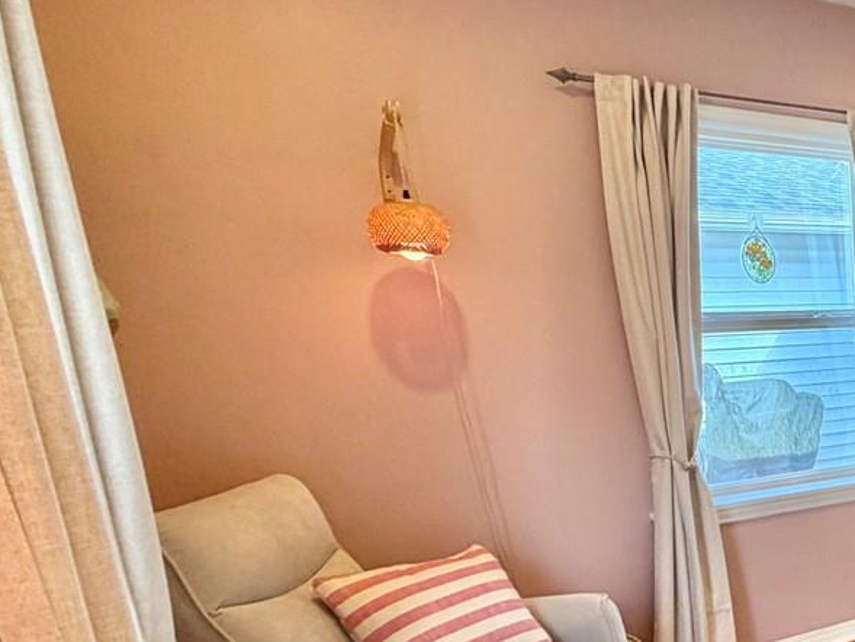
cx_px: 1089
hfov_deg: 35.2
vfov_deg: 37.0
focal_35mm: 38
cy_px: 469
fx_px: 939
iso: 250
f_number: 2.2
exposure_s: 1/60
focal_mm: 2.22
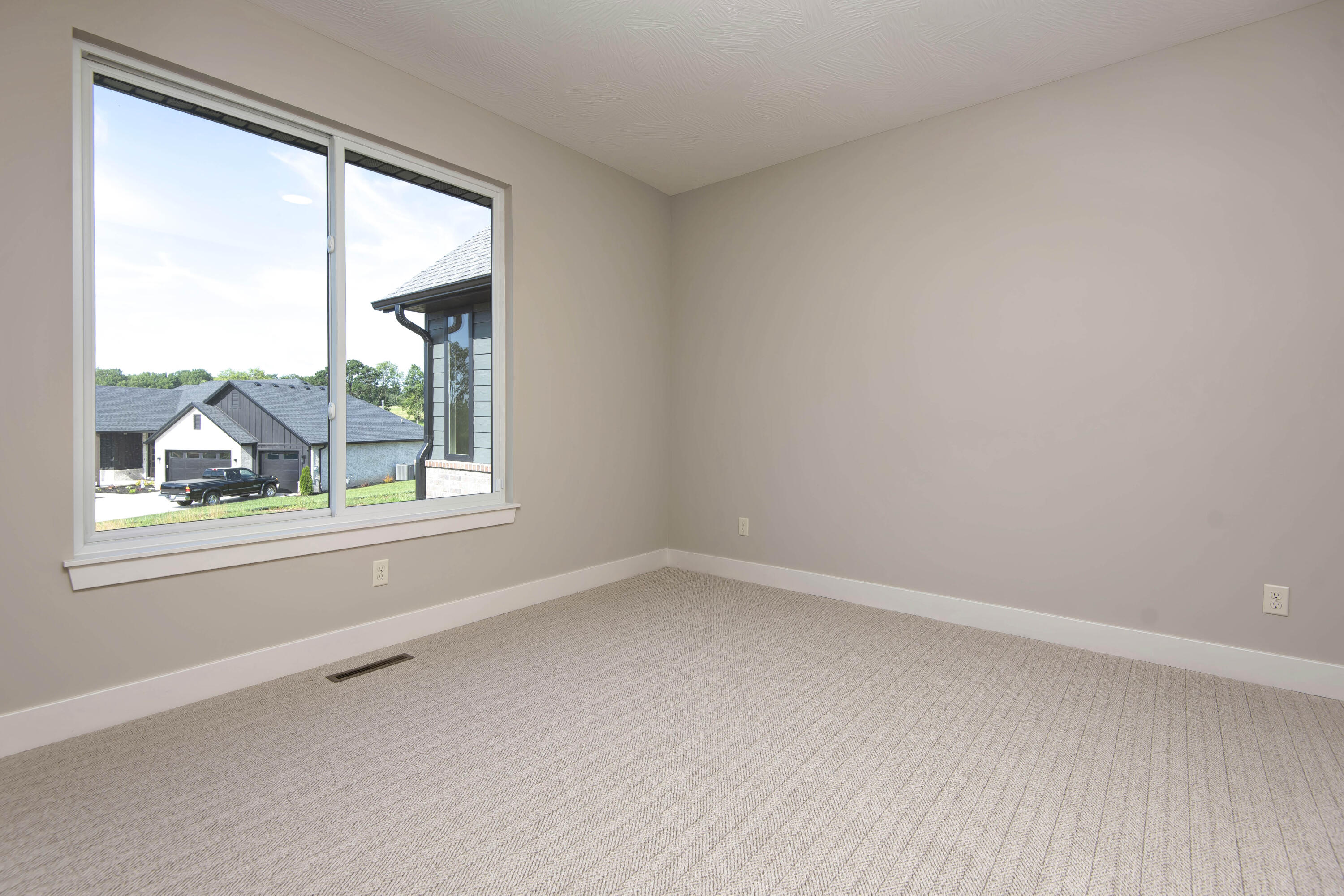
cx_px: 672
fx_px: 597
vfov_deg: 73.8
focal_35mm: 16
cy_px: 448
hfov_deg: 96.7
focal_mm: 16
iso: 100
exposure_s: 1/160
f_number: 6.3
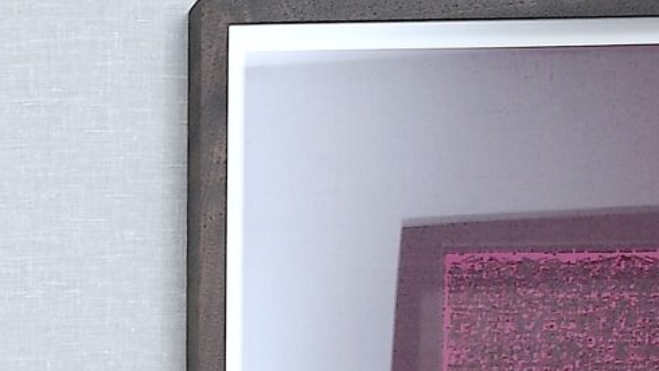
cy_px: 1059
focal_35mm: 197
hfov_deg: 10.2
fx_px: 3444
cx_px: -632
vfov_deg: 5.8
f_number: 10
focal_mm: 24
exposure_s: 1/80
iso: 250
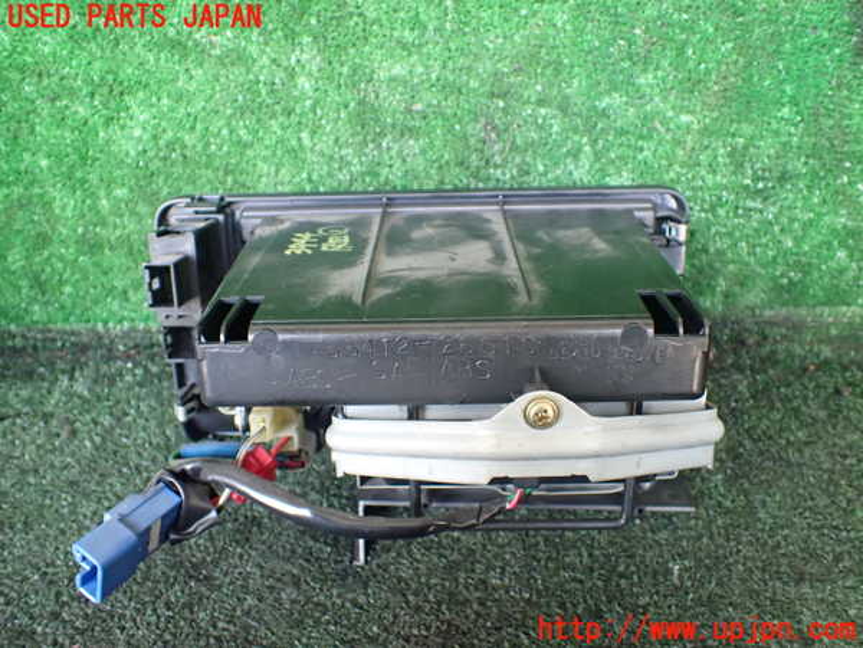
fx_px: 748
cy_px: 324
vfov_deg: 46.8
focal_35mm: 30
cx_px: 432
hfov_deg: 60.0
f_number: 2.3
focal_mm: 5.4
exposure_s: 1/125
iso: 800
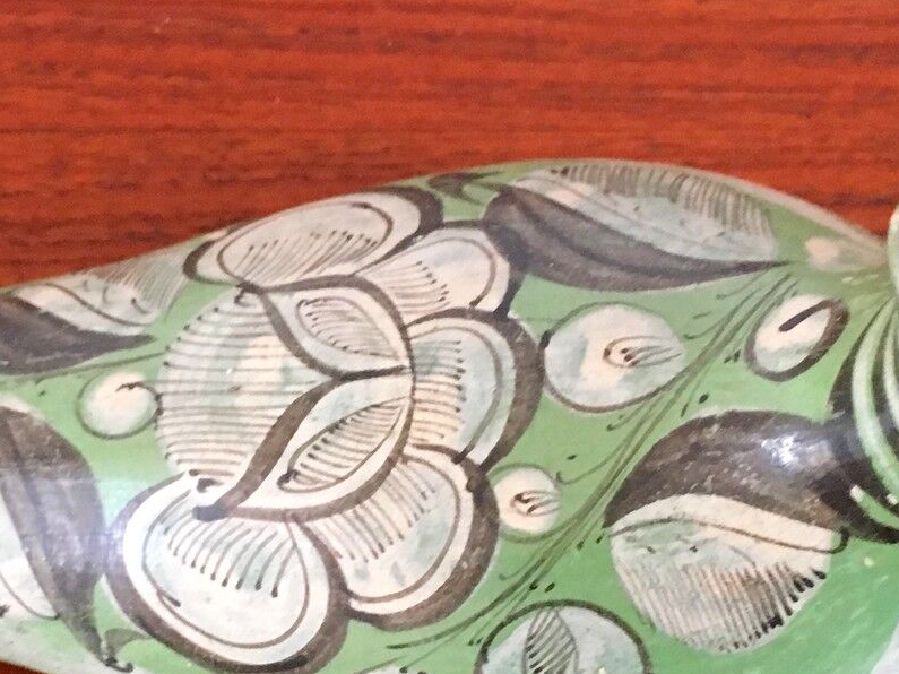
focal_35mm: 73
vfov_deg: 20.0
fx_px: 1896
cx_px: 408
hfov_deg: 26.7
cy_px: 507
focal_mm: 4.15
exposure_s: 1/20
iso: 200
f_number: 2.2
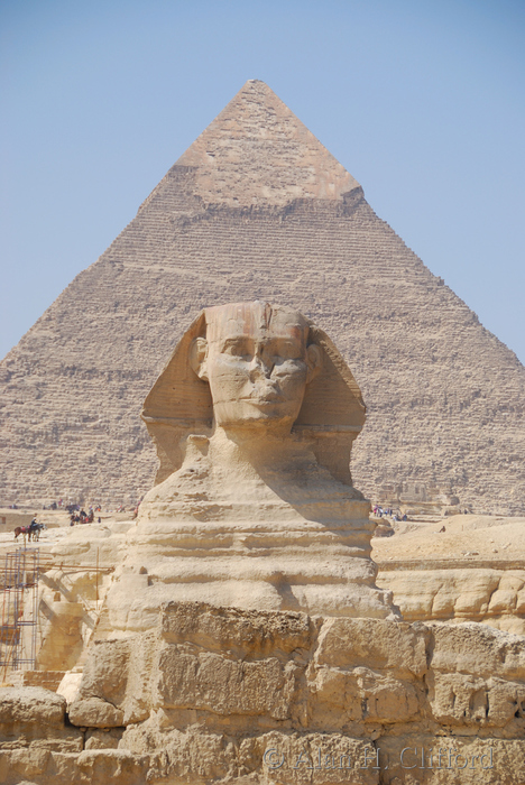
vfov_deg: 16.6
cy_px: 392
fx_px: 2685
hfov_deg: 11.2
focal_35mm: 123
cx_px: 262
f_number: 5.3
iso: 100
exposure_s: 1/500
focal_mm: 82
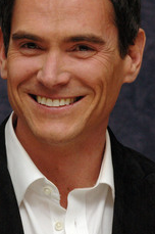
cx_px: 22
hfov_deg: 4.4
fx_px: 2034
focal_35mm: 314
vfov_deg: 6.6
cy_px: 102
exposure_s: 1/320
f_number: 8
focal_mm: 120
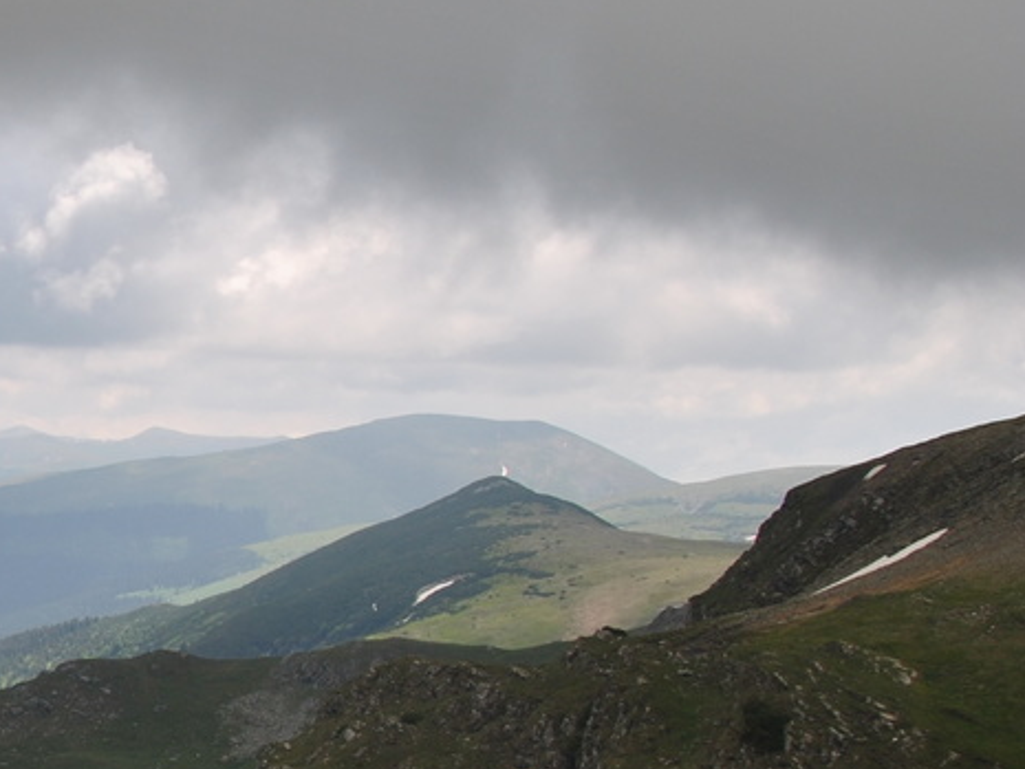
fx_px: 2577
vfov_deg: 16.8
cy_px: 669
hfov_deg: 19.7
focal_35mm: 87
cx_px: -492
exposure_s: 1/250
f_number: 8
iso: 100
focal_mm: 20
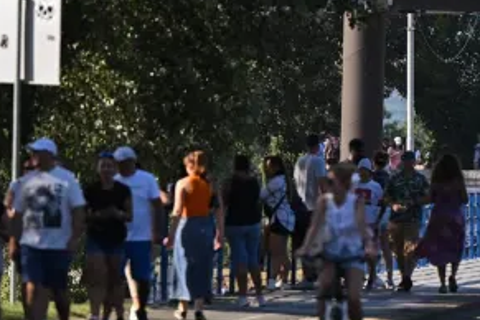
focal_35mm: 523
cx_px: 464
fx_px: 6973
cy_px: 7
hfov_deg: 3.9
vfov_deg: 2.6
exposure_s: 1/3200
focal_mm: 200
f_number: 2.8
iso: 200
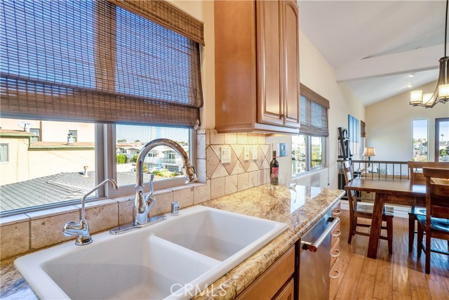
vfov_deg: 67.4
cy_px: 150
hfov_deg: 90.0
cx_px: 224
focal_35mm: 18
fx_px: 225
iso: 200
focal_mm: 18
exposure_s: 1/1000
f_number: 8
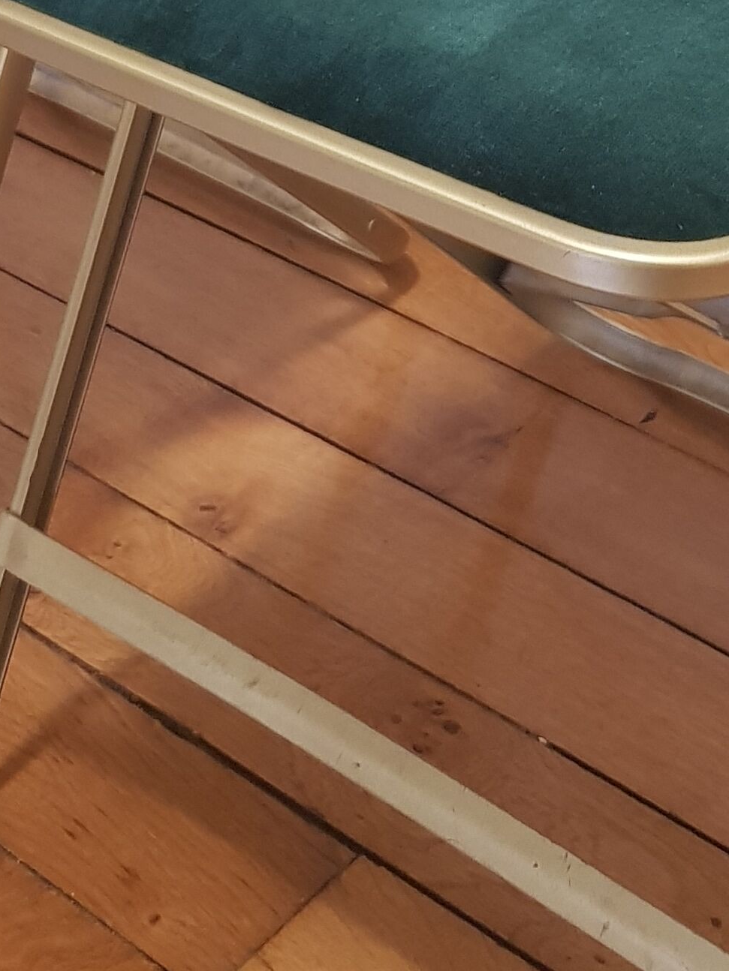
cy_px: -74
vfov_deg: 22.8
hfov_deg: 18.2
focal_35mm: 81
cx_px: 447
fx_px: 2274
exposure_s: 1/25
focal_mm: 4.2
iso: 250
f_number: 1.7
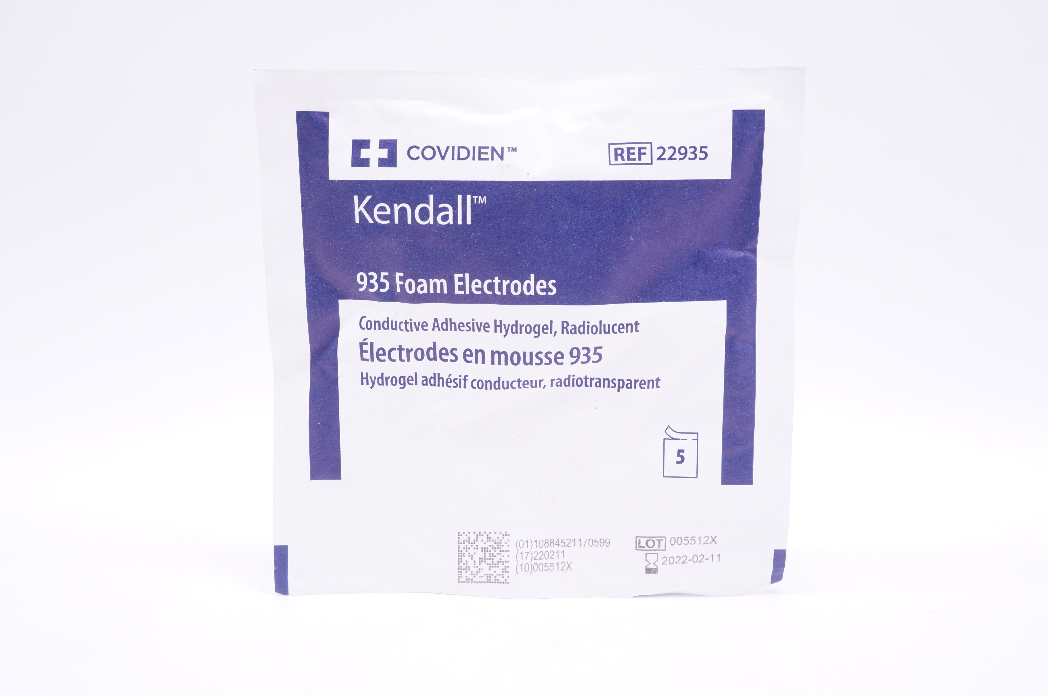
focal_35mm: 40
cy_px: 348
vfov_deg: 32.9
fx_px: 1178
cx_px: 524
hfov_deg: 48.0
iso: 400
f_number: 9
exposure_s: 1/20
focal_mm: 27
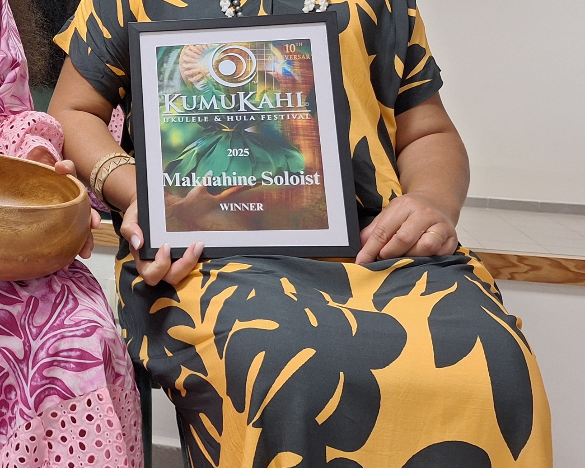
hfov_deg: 32.6
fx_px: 900
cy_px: 98
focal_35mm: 52
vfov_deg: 28.6
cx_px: -22
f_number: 1.8
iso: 200
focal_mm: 5.54
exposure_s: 1/50
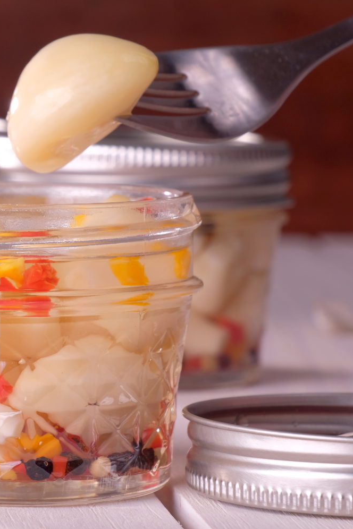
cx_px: 1
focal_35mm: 235
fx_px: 3456
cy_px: 265
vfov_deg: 8.8
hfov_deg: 5.8
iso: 250
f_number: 14
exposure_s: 1/250
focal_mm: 104.2
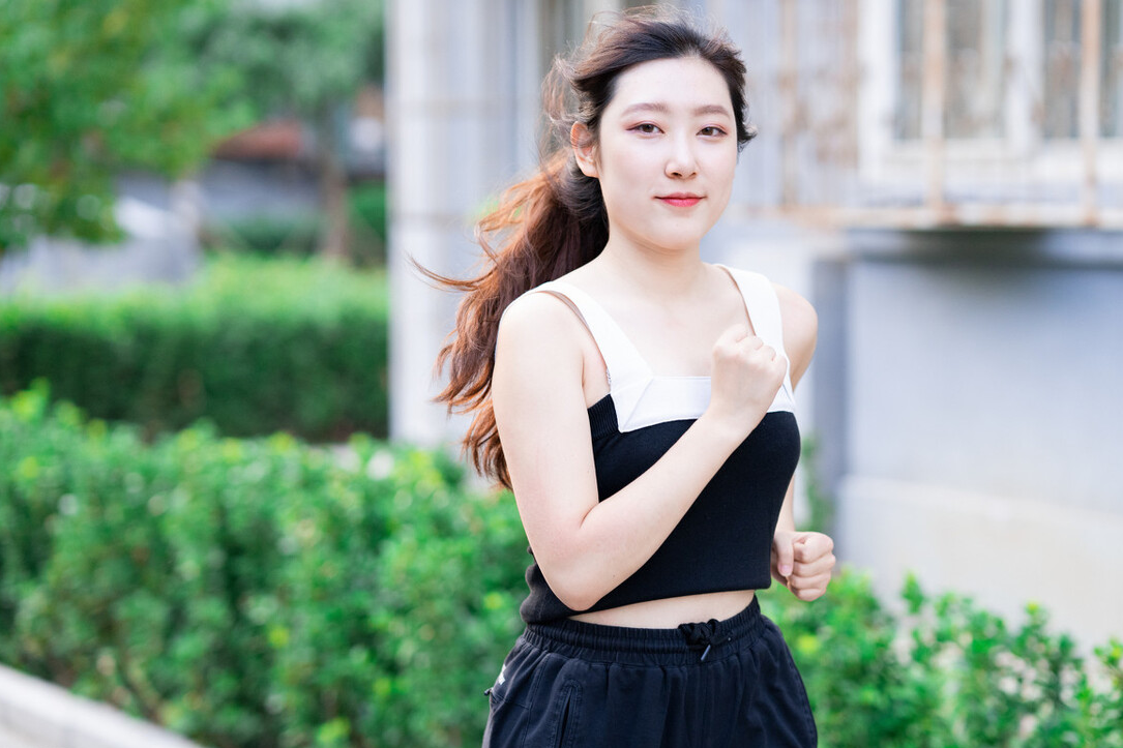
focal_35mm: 94
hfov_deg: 21.7
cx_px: 587
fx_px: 2932
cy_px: 372
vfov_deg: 14.5
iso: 1600
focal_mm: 85
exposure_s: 1/800
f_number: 2
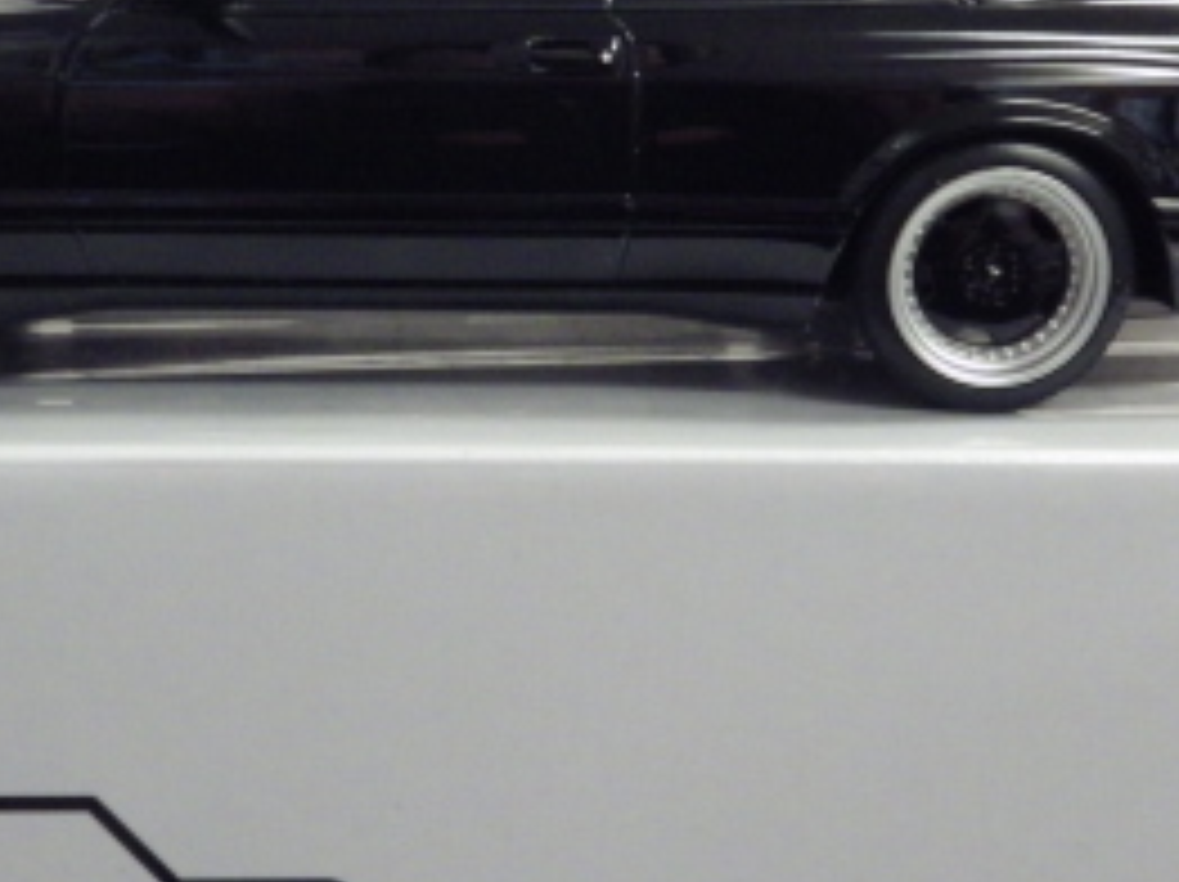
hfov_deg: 29.3
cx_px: 450
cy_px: 441
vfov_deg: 22.2
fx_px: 2246
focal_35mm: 66
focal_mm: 4.9
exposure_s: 1/50
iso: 500
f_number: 3.2
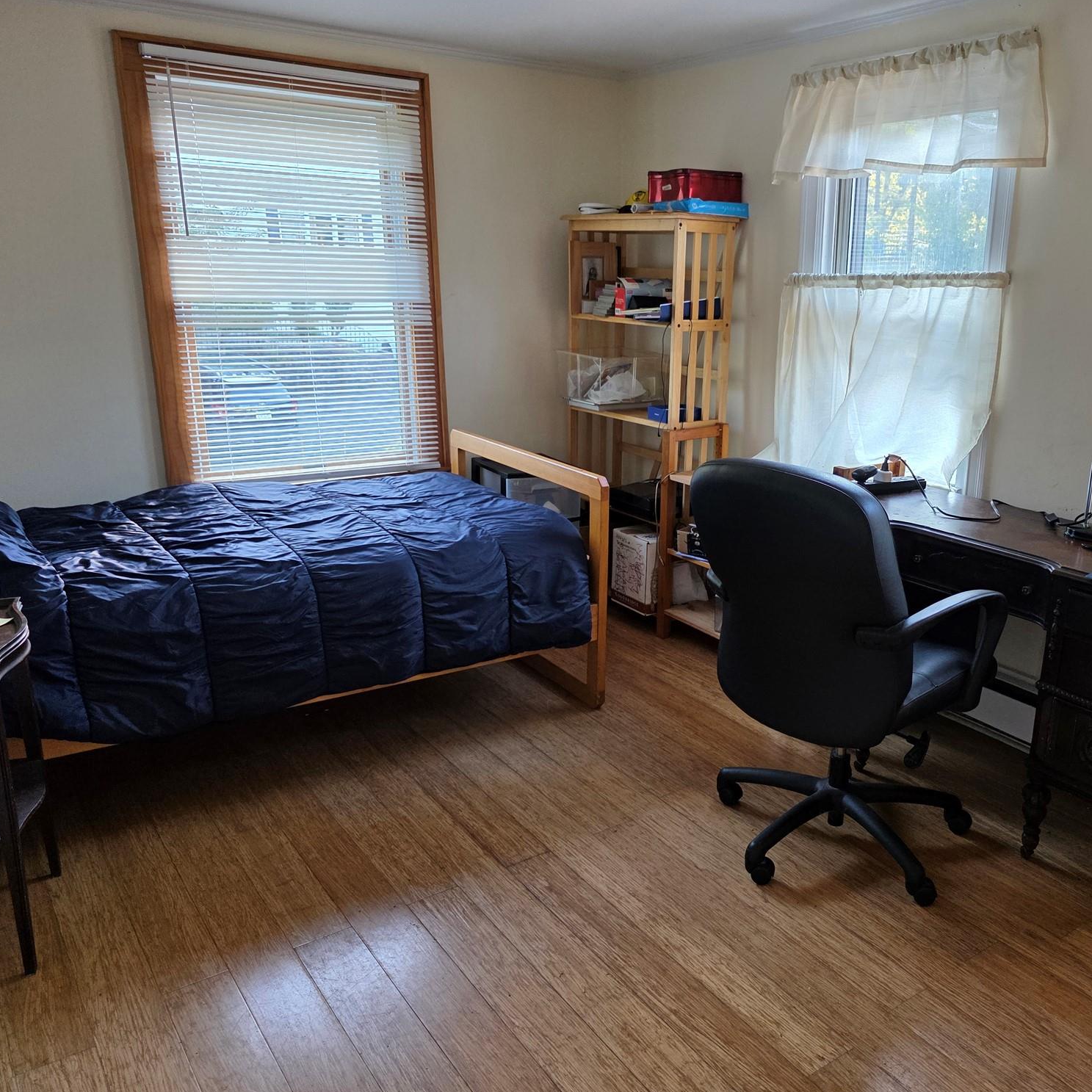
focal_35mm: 28
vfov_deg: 57.3
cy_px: 543
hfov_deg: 56.8
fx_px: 999
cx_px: 658
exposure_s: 1/120
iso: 200
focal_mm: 6.3
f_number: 1.7
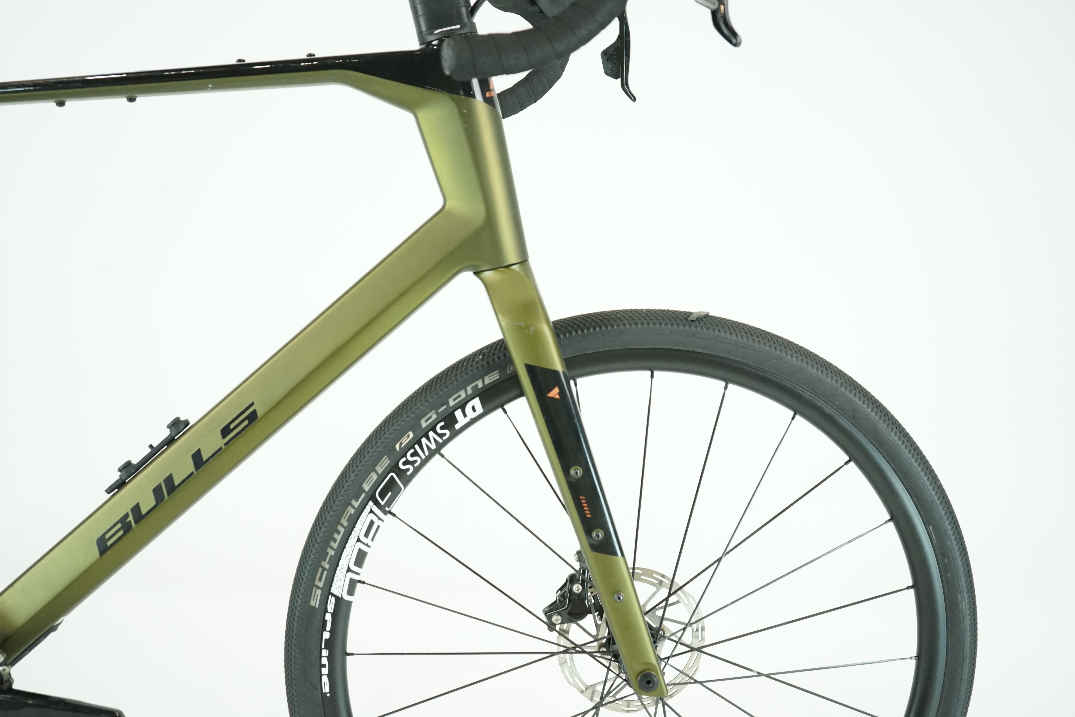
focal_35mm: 37
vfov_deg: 35.9
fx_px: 1105
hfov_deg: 51.9
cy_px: 358
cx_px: 538
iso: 2500
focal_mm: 37
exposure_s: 1/200
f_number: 5
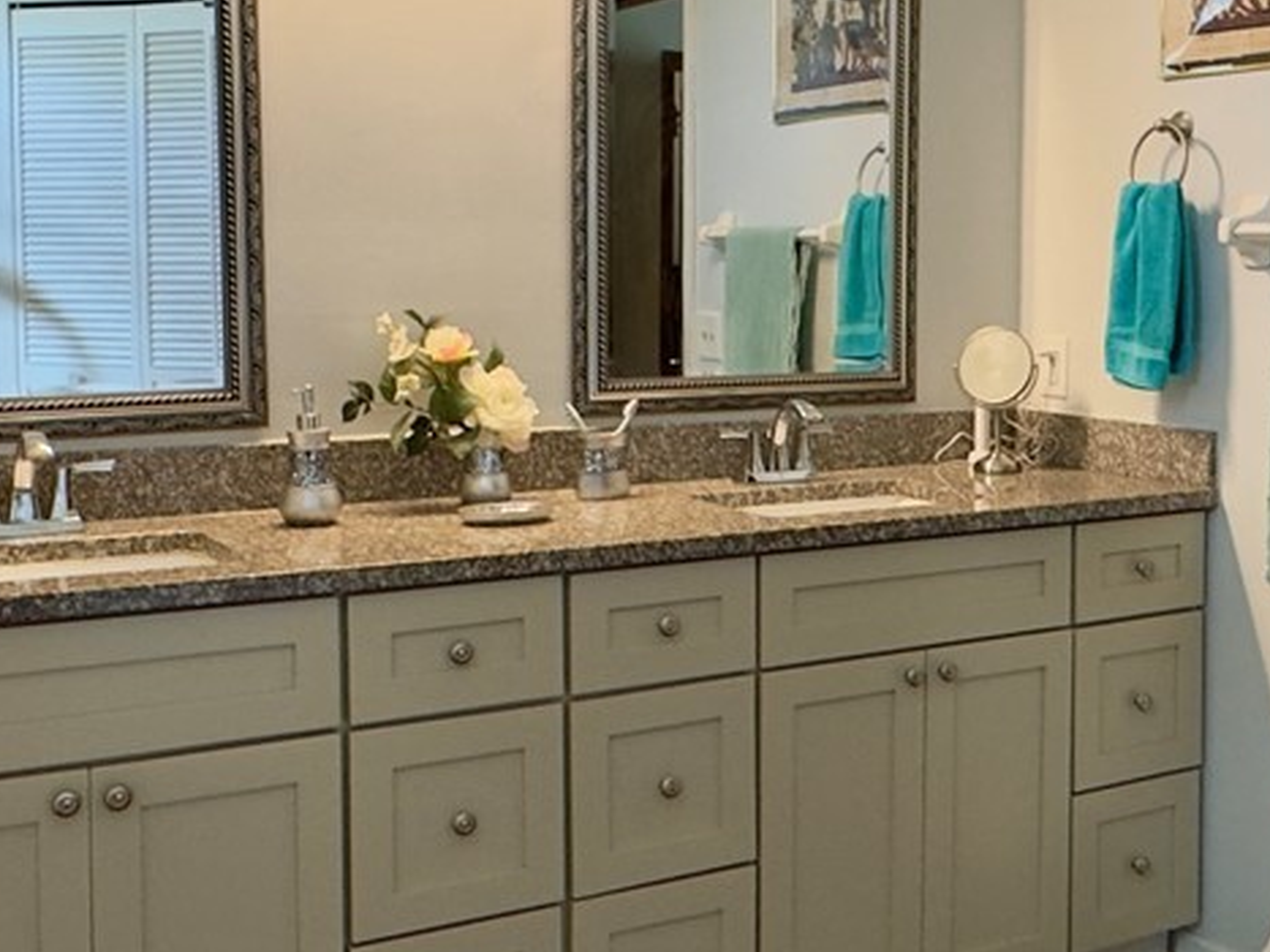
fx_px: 1761
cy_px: 367
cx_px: 914
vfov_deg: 30.2
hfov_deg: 38.9
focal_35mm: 48
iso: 200
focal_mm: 2.22
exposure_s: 1/60
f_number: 2.2
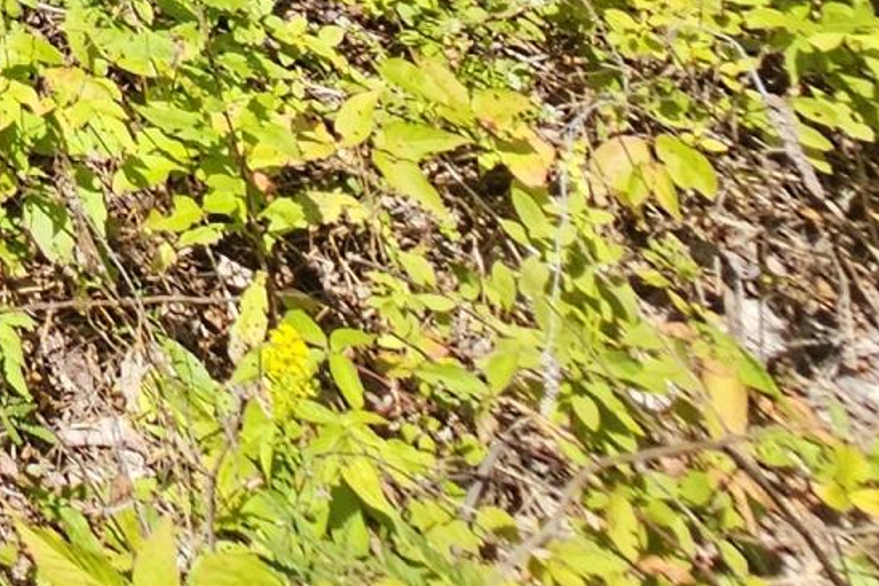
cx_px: -1081
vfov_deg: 11.0
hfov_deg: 16.4
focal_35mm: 74
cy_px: -1217
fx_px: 1806
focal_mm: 2.2
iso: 50
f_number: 2.2
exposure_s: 1/814
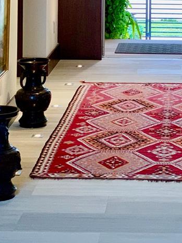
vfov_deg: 14.2
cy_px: -64
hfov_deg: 11.0
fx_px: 940
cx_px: 164
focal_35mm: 134
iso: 200
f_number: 2.4
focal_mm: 6
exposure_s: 1/60
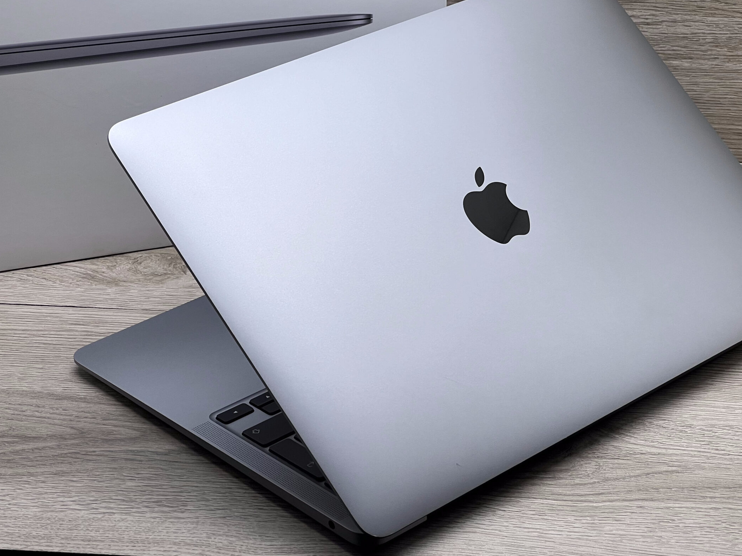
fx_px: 2015
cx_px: 418
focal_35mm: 94
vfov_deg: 15.7
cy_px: 222
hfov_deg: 20.9
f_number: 2.8
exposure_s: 1/100
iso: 32
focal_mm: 9
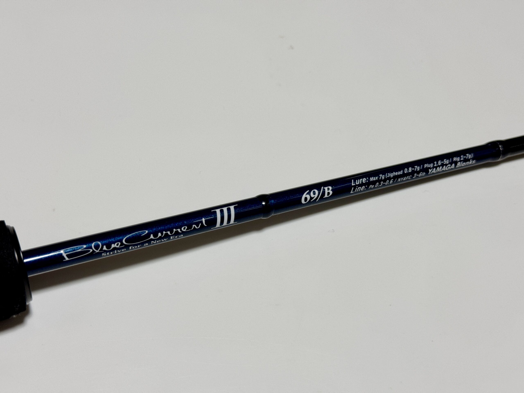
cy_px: 196
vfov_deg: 30.3
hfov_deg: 39.7
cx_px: 262
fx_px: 727
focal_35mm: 48
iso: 100
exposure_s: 1/60
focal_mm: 6.86
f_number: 1.78
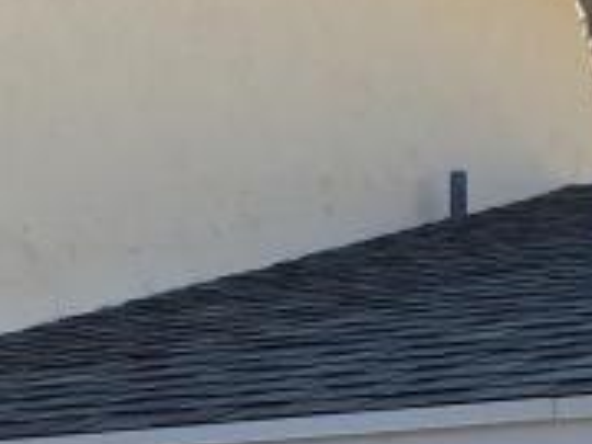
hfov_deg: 11.9
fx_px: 2822
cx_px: 576
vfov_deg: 8.6
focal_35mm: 165
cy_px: 822
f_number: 2.2
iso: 25
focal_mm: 4.15
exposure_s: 1/530
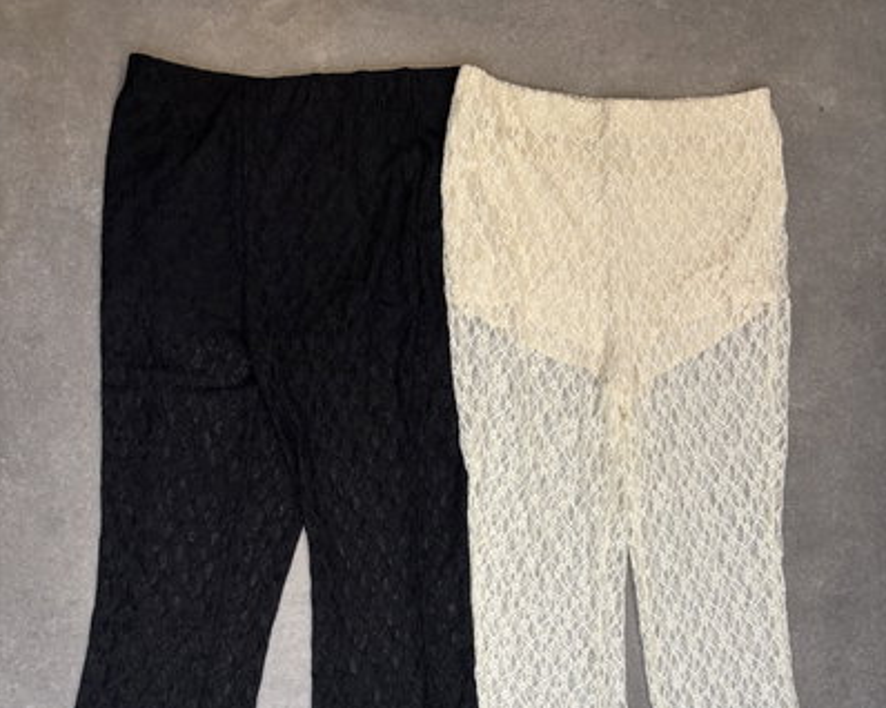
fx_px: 891
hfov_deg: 52.9
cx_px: 443
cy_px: 569
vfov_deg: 41.4
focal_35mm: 34
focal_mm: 5.96
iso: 80
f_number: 1.6
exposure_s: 1/50
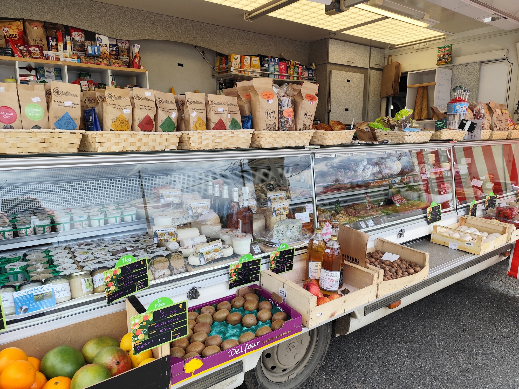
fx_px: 345
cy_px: 194
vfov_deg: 58.9
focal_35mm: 23
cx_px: 260
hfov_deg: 73.9
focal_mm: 6.19
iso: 50
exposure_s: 1/238
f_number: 1.65
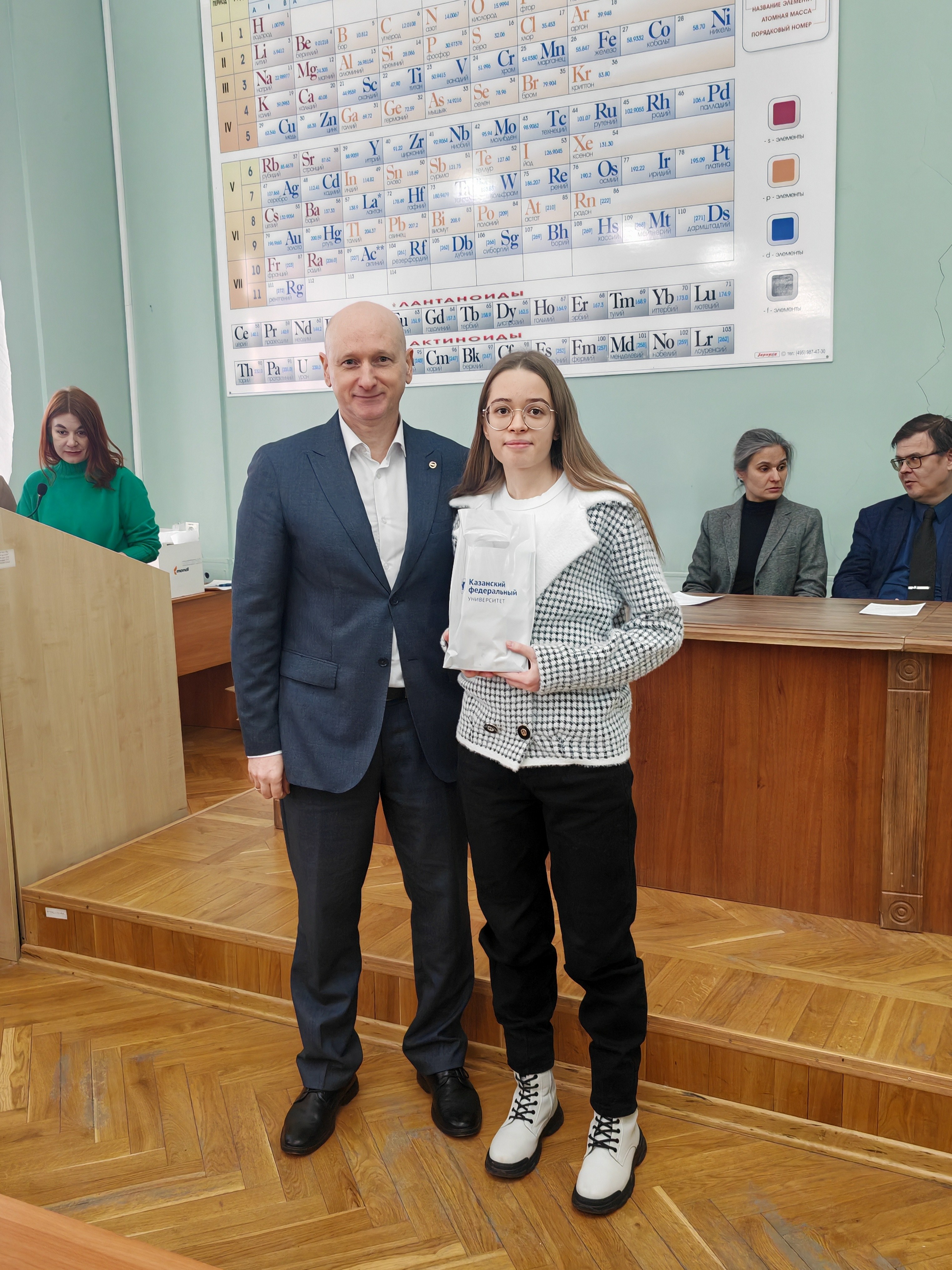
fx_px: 1283
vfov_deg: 52.6
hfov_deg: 40.7
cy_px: 635
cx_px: 476
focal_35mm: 35
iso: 1250
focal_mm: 6.12
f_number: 1.9
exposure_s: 1/100
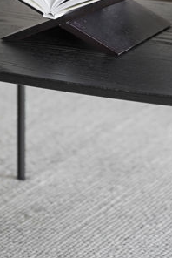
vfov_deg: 7.4
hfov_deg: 5.0
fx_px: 1966
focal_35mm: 275
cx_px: 73
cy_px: -122
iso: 100
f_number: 1.8
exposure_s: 1/100
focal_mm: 85
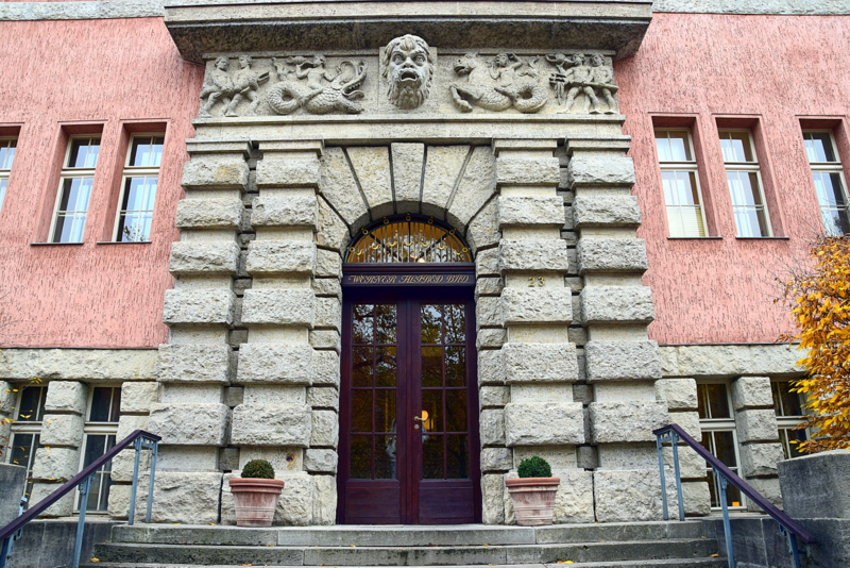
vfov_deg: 48.0
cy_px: 284
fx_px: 638
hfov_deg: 67.4
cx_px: 425
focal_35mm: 27
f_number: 8
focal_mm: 18
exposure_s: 1/50
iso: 400
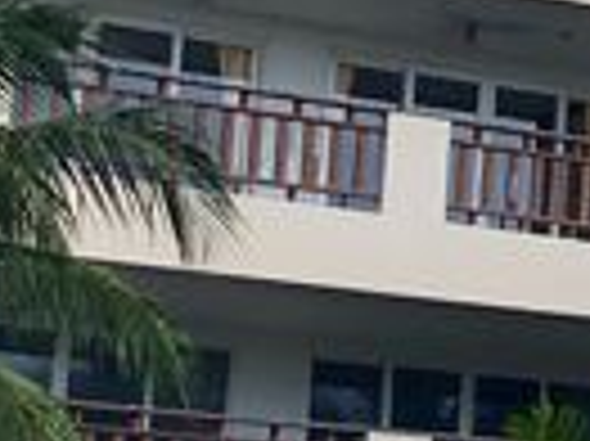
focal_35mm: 219
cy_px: -22
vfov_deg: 6.7
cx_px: 1815
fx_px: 3729
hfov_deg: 7.8
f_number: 1.8
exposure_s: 1/1297
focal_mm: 4
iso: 20
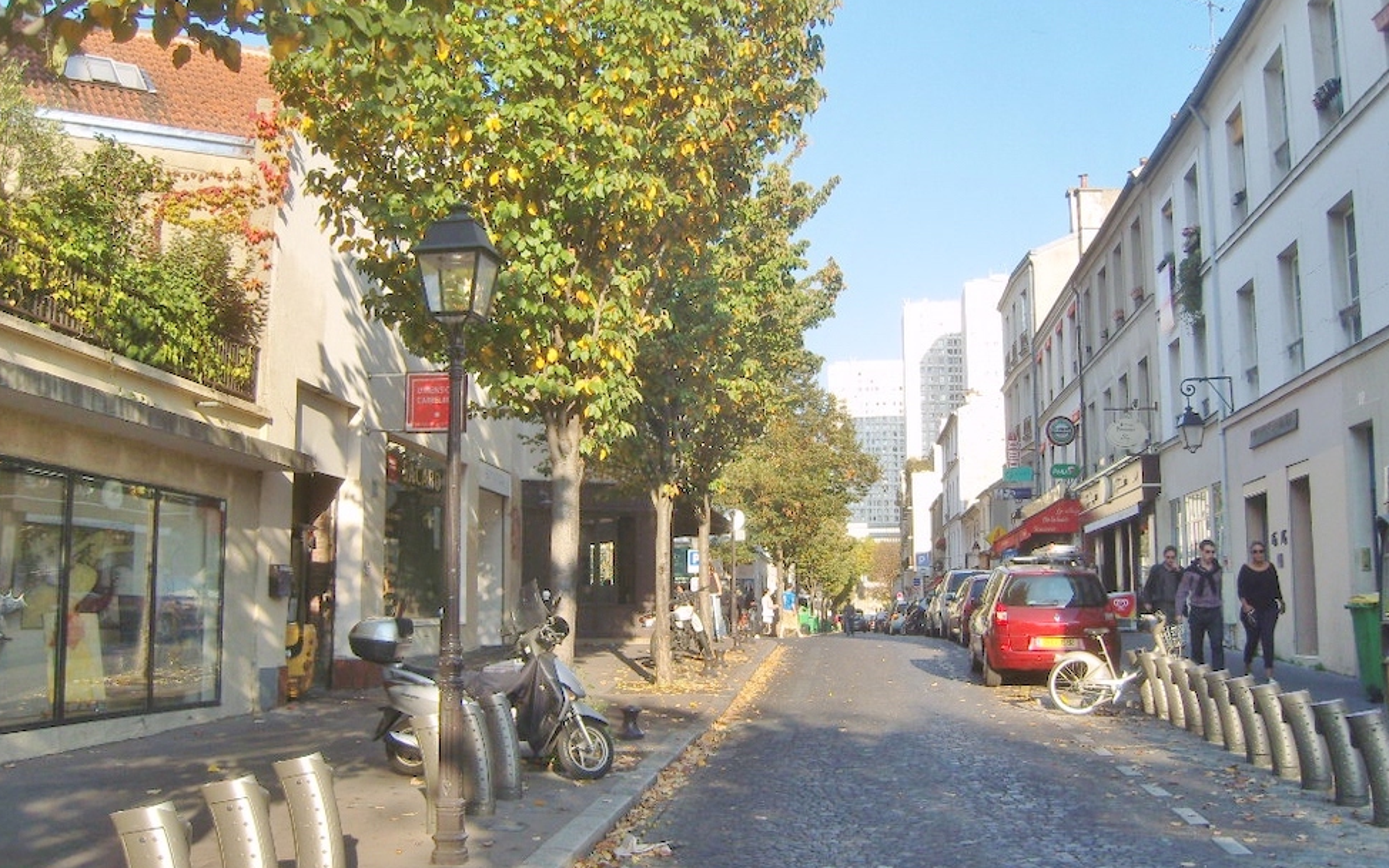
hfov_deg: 52.7
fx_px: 1401
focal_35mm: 37
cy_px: 453
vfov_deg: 34.4
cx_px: 709
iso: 100
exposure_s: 1/100
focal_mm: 7.3
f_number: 7
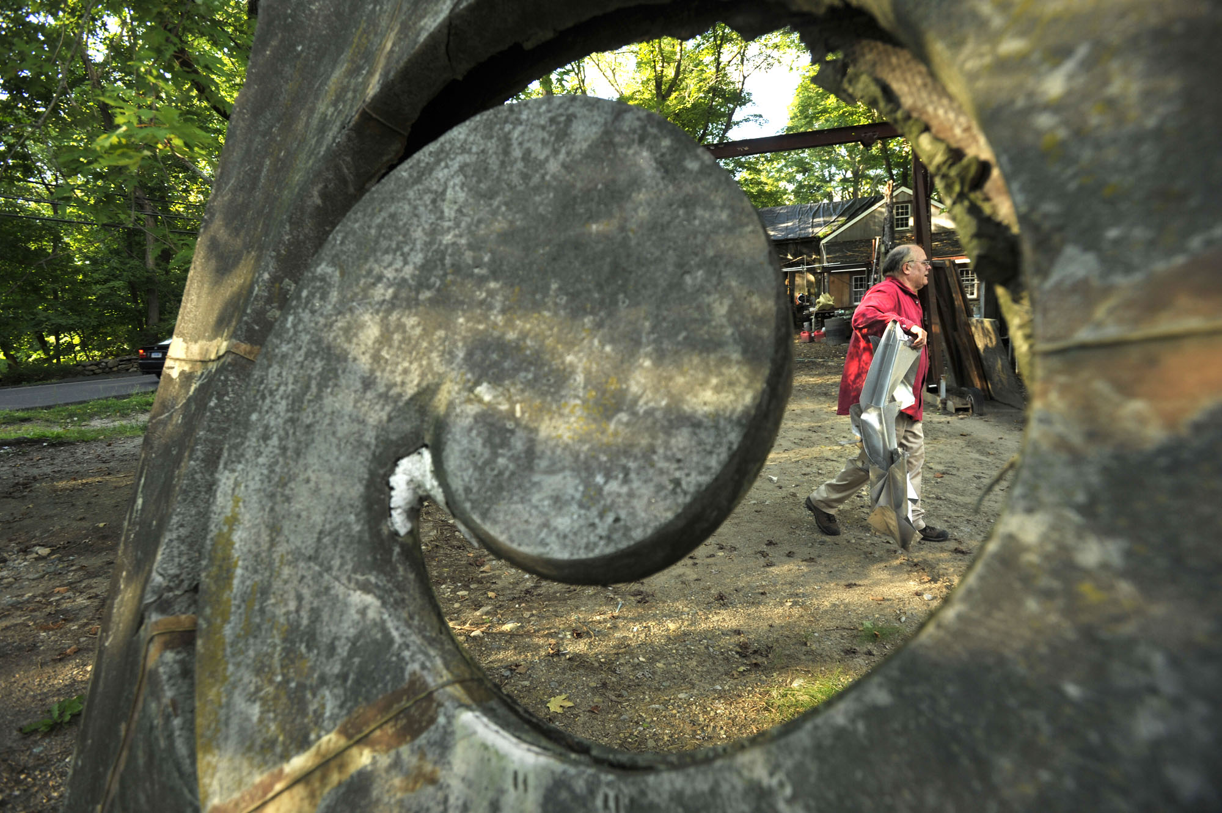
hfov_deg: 93.3
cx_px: 611
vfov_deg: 70.4
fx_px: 577
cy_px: 406
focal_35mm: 17
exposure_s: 1/200
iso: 400
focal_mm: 17
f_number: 6.3
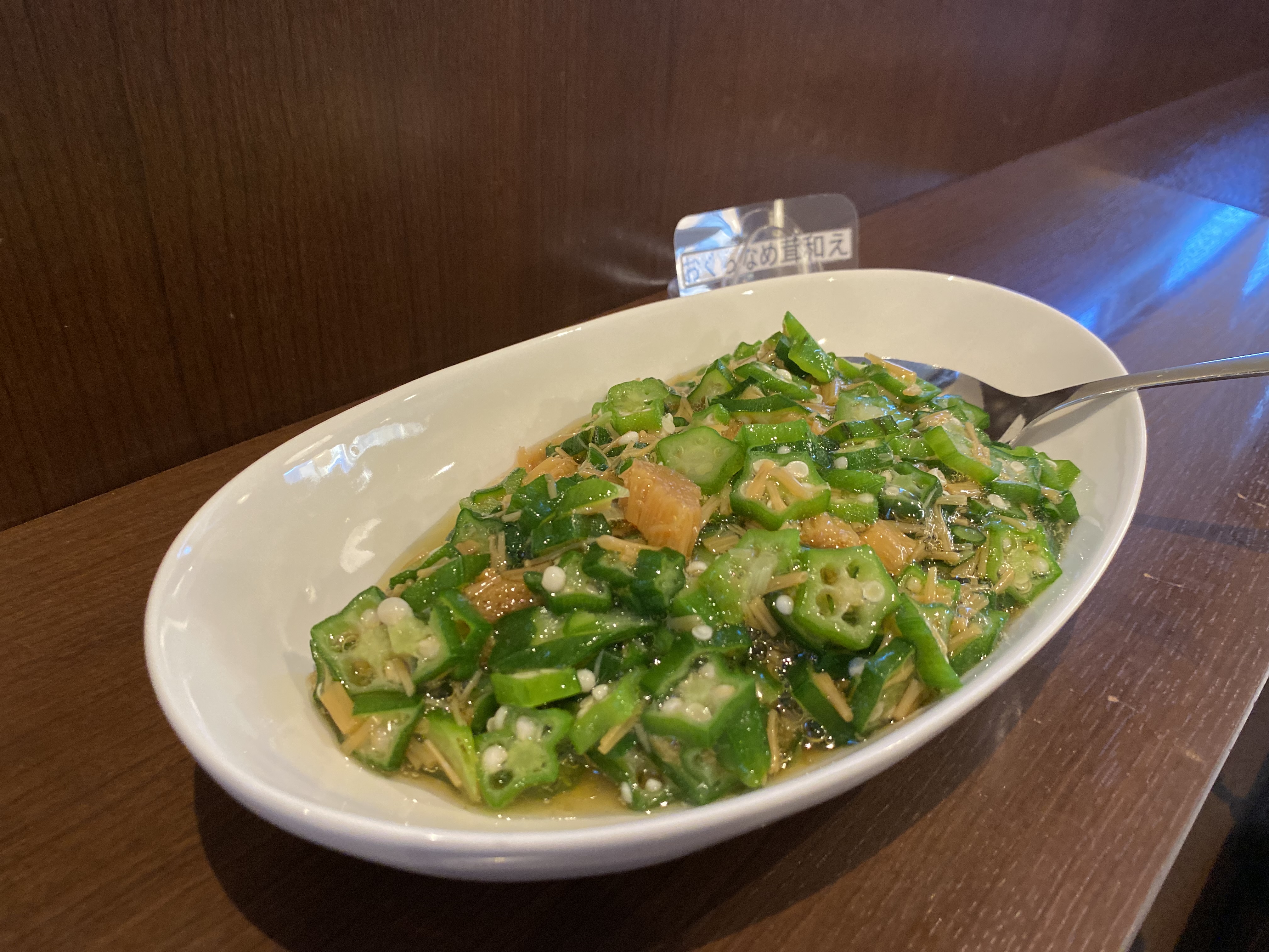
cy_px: 476
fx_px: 953
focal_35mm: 26
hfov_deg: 67.3
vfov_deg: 53.1
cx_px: 634
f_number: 1.8
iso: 250
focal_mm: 4.25
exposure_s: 1/50
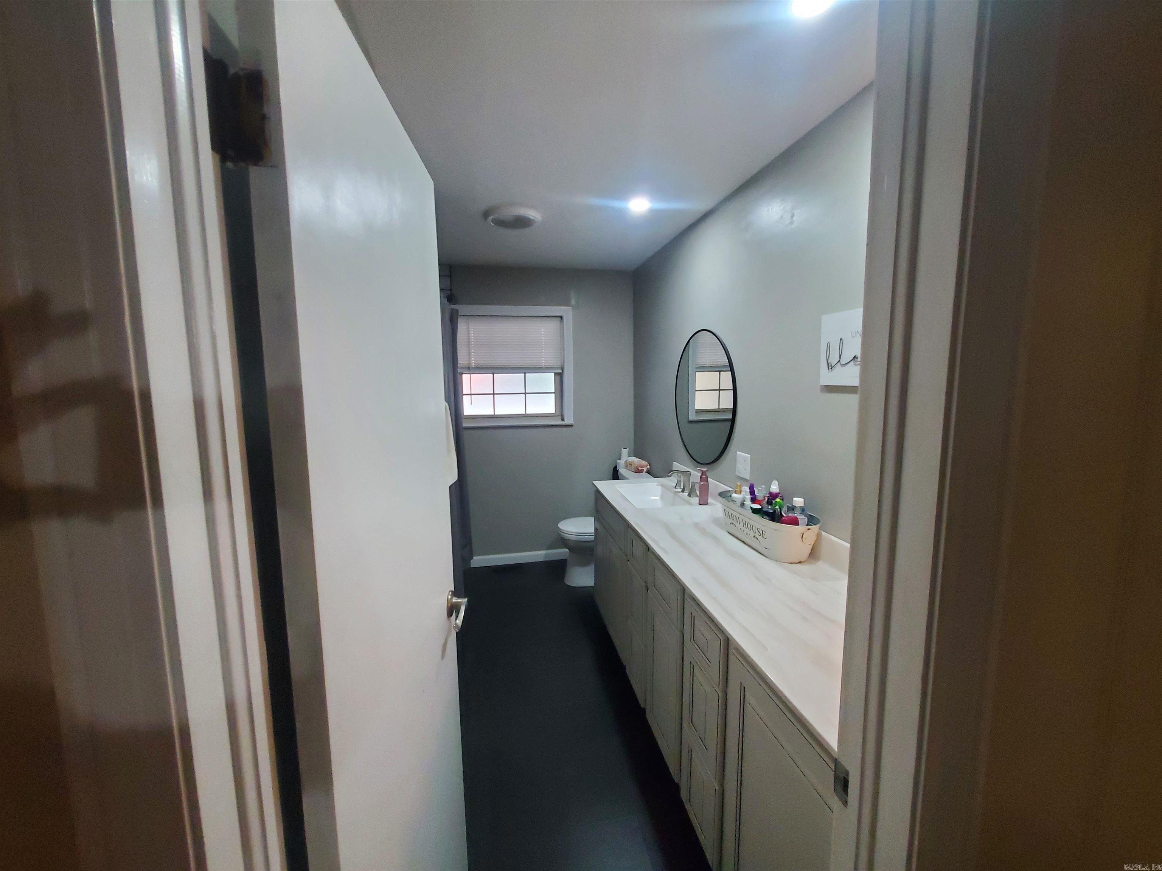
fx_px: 436
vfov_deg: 89.9
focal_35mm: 13
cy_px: 436
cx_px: 581
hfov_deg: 106.2
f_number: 2.2
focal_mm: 1.8
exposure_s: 1/60
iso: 500
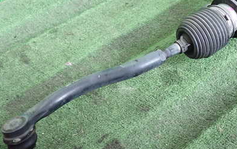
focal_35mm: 61
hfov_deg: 33.0
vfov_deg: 21.3
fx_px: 394
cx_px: 166
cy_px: 58
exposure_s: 1/125
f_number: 2.7
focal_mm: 6.83
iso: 800
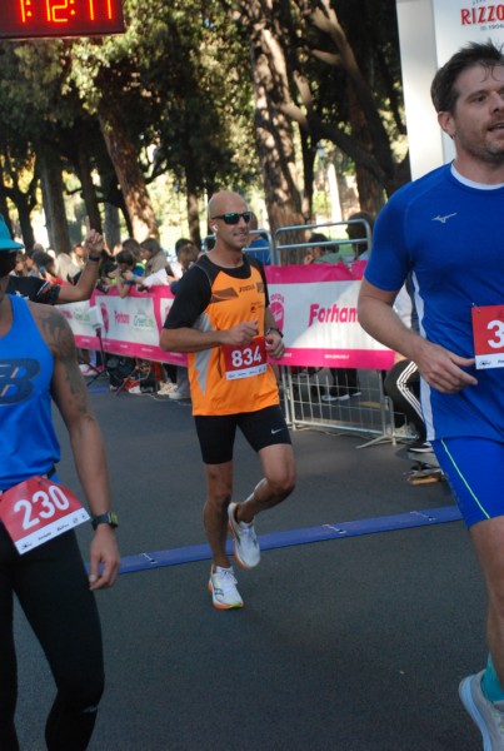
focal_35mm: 75
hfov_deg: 18.3
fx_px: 1567
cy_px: 376
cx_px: 252
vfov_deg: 26.9
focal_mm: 50
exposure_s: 1/400
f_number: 5
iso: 1000
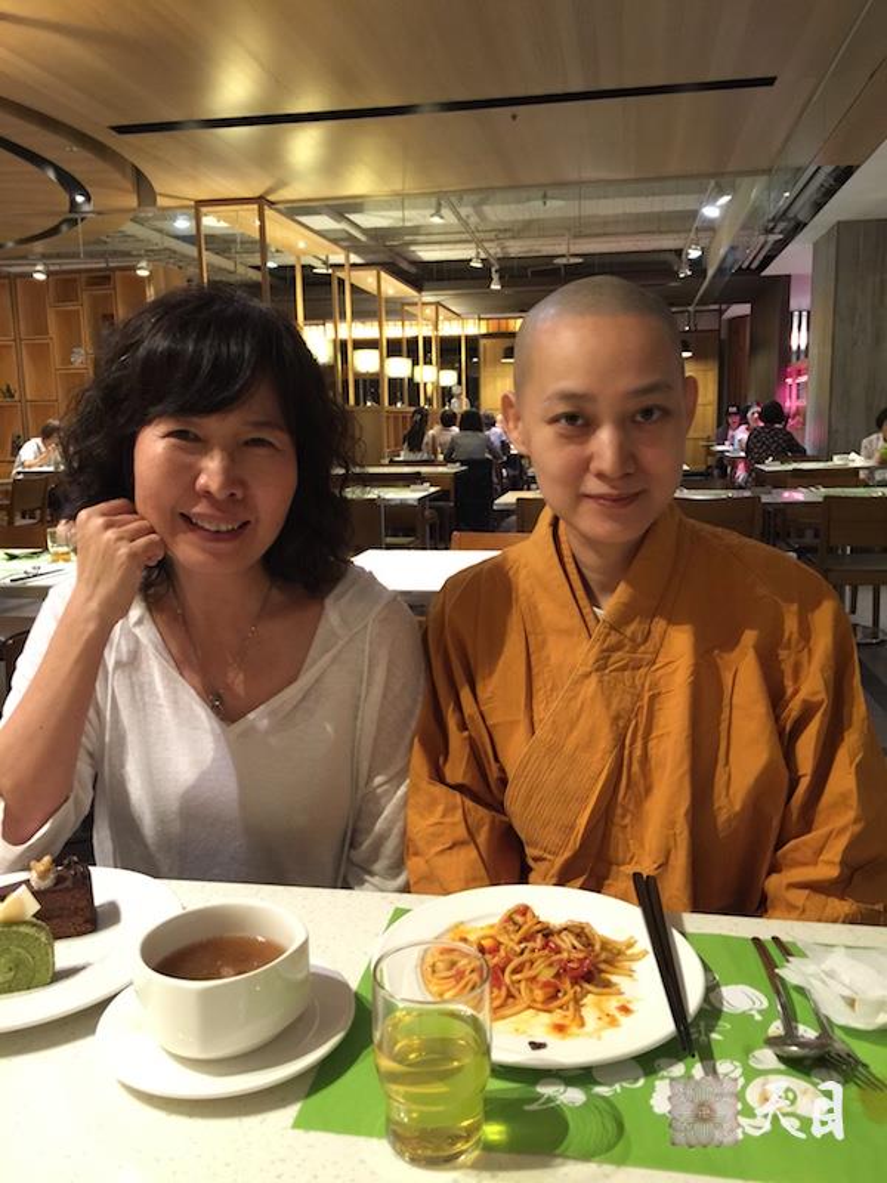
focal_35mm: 29
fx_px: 991
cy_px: 592
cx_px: 444
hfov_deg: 48.2
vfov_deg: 61.7
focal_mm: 4.15
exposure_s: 1/4
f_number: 2.2
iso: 64
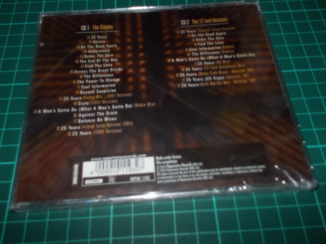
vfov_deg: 48.2
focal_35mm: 29
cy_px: 122
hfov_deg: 61.7
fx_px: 273
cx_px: 163
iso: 200
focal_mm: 4.1
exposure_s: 1/30
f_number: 3.3
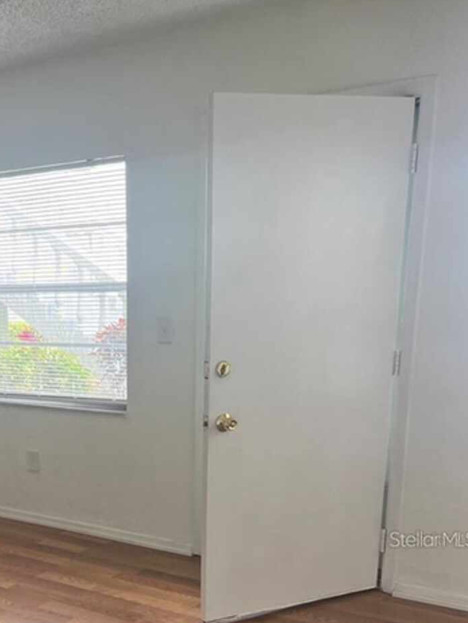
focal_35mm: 48
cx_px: 48
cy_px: 539
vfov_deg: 37.5
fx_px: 865
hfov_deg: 29.1
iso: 64
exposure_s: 1/141
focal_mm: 5.7
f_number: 1.5
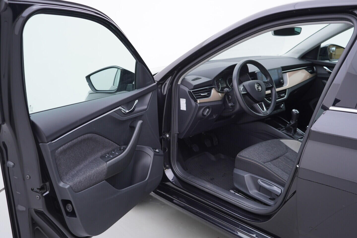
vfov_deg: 36.9
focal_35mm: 36
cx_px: 178
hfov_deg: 53.1
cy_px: 119
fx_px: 357
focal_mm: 24
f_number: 3.2
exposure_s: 1/50
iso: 125
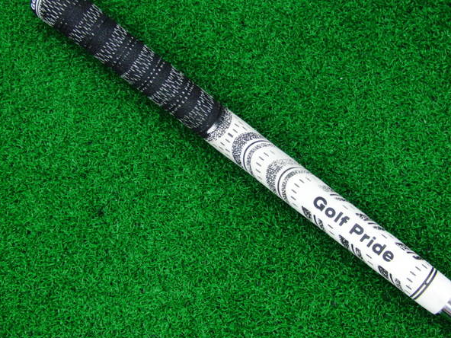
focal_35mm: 40
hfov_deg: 46.8
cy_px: 158
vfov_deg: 35.9
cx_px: 232
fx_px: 521
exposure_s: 1/40
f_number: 3.6
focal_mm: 6.42
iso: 400
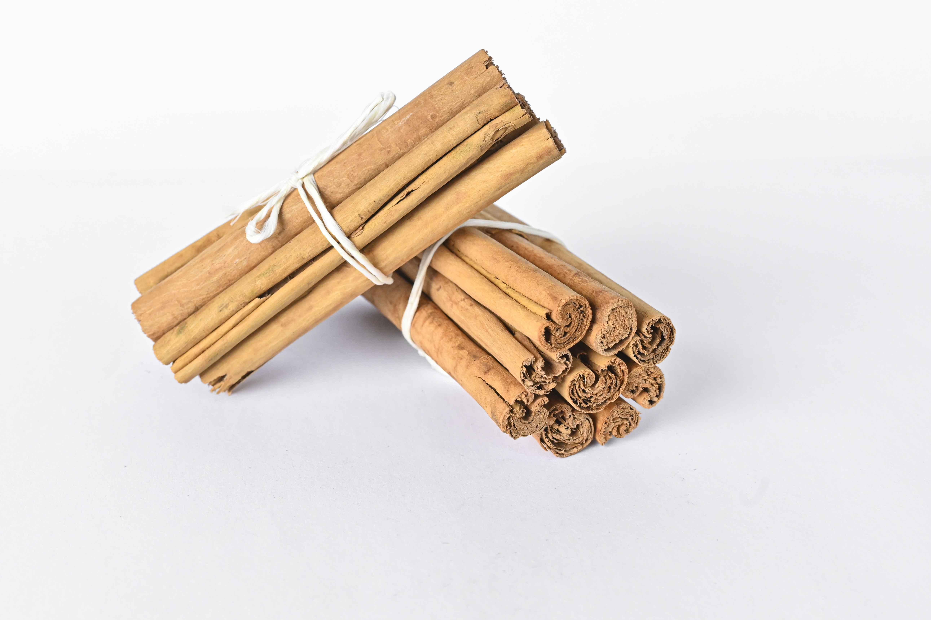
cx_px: 387
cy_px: 259
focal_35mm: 41
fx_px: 1060
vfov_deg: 32.5
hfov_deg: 47.2
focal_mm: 35
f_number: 9
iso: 1250
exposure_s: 1/200
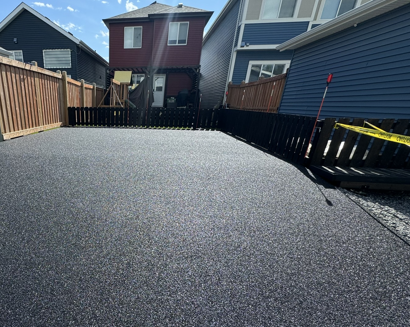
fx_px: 255
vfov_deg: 63.9
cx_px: 110
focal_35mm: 21
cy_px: 216
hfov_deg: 73.0
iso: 50
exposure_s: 1/1420
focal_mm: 2.22
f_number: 2.2
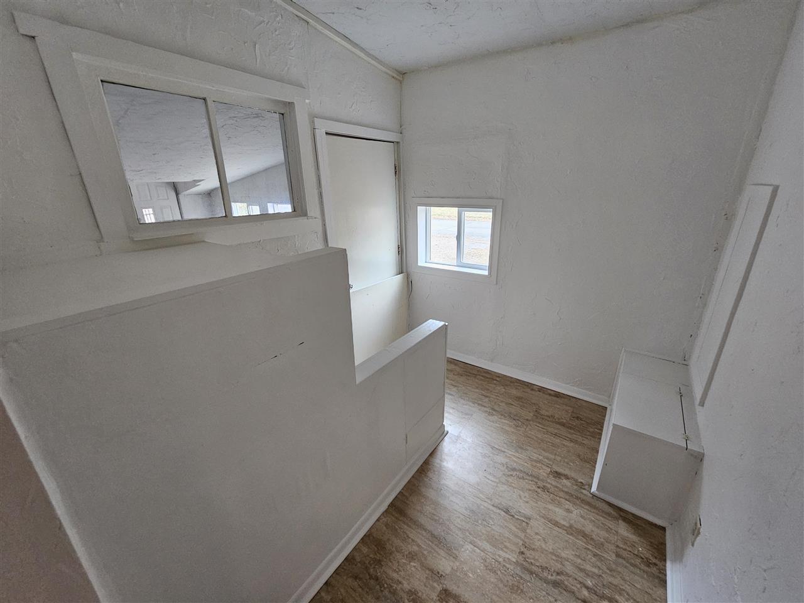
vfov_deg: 89.9
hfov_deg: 106.2
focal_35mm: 13
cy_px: 302
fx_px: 302
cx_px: 402
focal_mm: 2.2
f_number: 2.2
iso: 320
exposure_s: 1/30
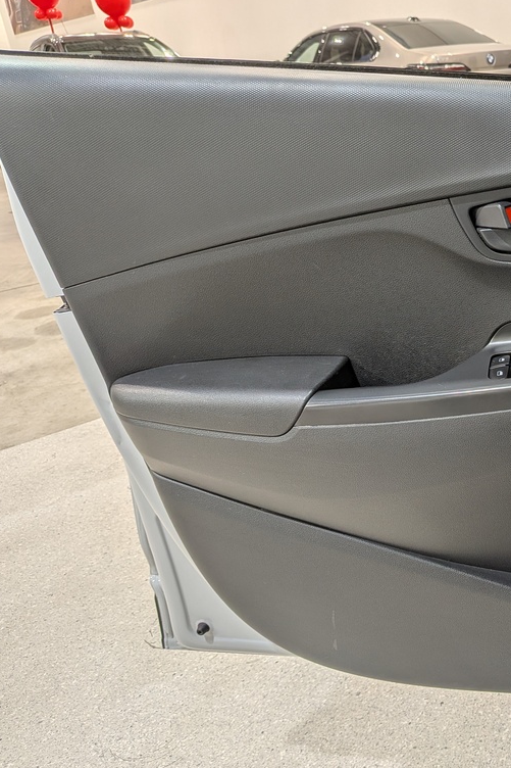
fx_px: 724
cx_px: 508
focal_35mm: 34
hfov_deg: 35.3
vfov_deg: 55.8
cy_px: 380
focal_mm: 4.53
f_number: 1.7
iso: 27
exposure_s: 1/200
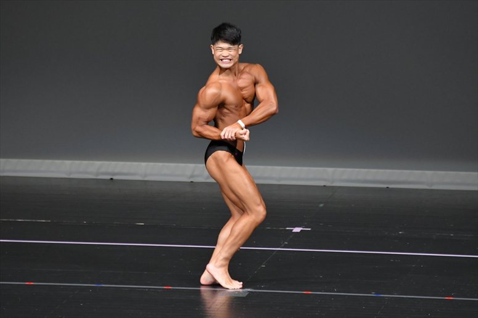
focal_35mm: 345
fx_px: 4579
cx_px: 239
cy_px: 159
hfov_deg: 6.0
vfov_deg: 4.0
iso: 4000
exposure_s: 1/400
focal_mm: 230
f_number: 5.6
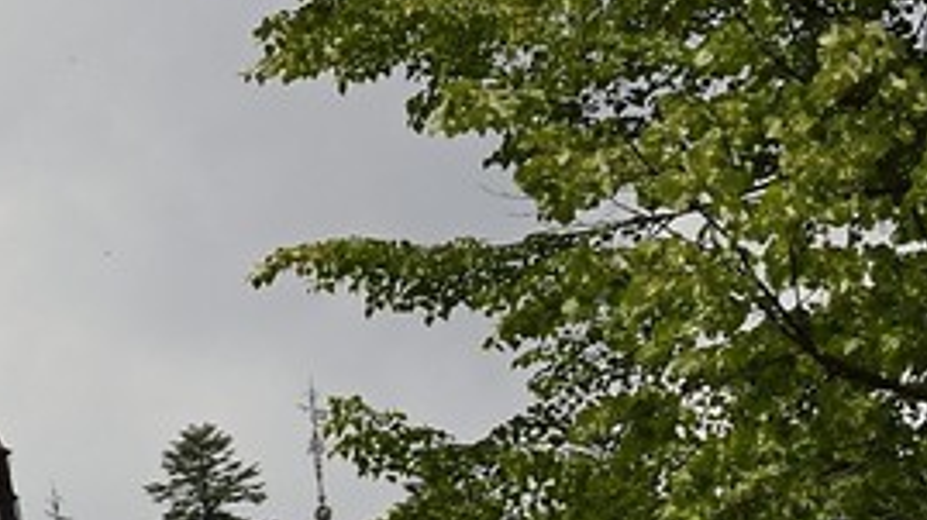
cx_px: -1637
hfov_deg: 9.2
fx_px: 4889
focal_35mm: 199
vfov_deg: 6.0
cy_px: 1006
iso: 200
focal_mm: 32
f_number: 14
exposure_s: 1/320
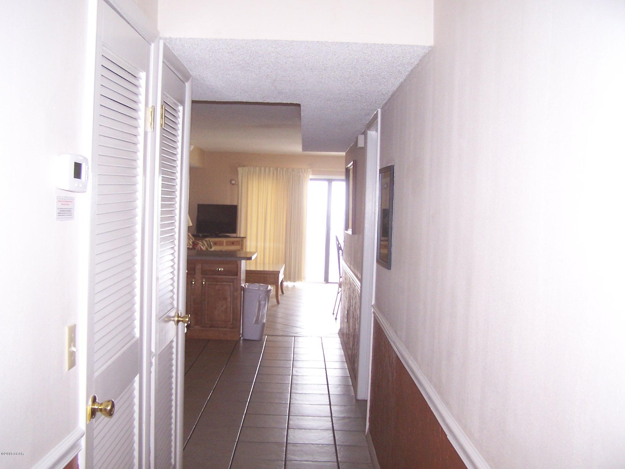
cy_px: 234
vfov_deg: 37.7
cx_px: 312
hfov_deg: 49.0
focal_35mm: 38
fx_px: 686
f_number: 2.8
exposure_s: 1/60
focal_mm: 6.3
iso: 140
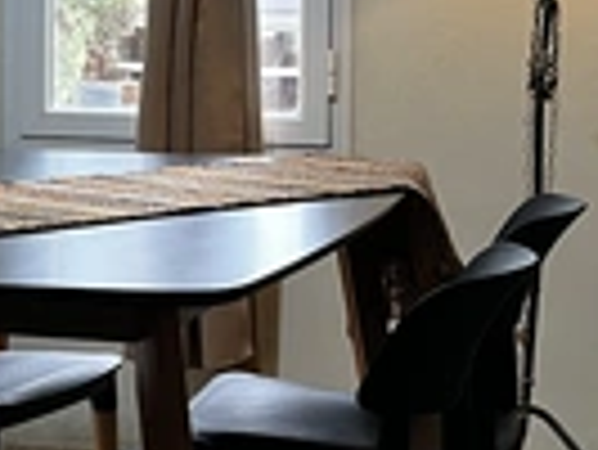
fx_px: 1487
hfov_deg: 21.0
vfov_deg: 17.1
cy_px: 90
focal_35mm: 86
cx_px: -148
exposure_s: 1/50
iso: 100
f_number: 1.6
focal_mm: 5.1
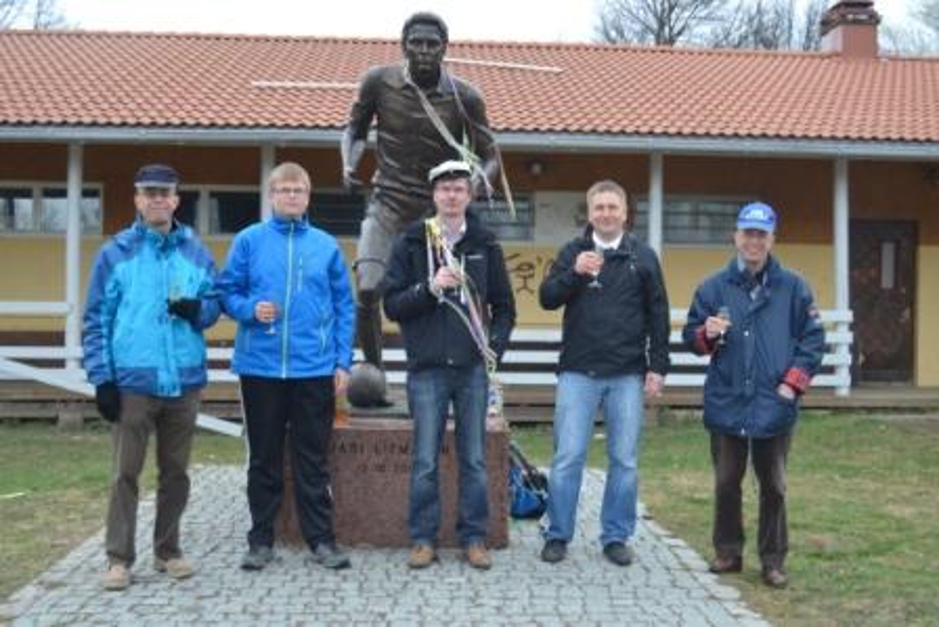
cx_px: 470
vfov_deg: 31.9
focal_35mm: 42
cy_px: 314
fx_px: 1096
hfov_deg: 46.4
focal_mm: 28
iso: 100
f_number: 5.6
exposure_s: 1/125
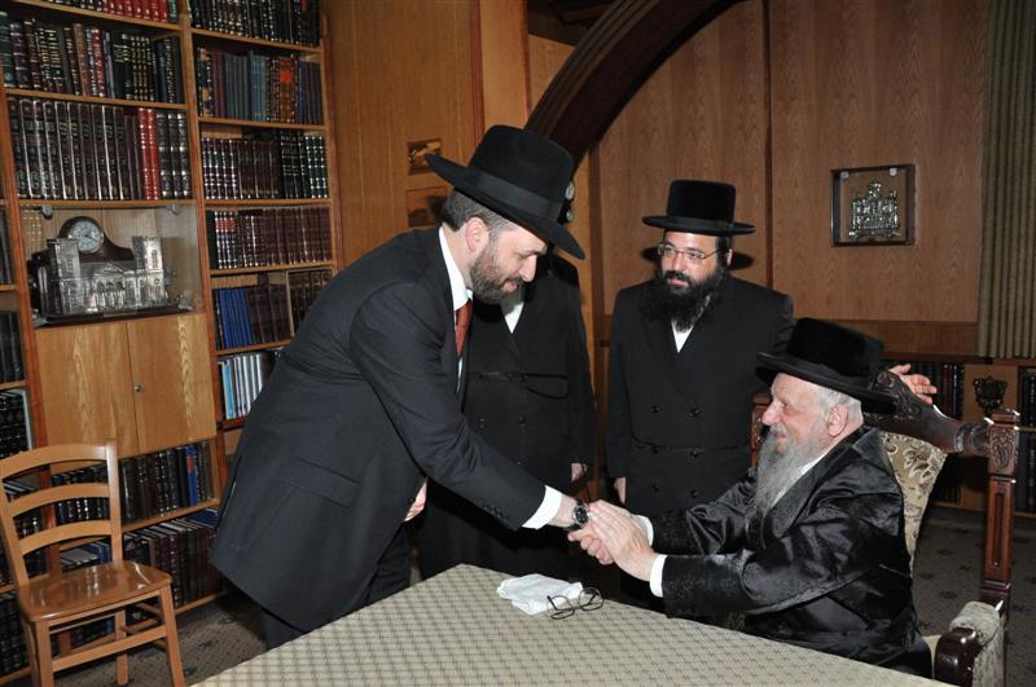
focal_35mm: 30
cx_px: 518
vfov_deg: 43.5
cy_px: 344
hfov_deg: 62.0
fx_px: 862
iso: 800
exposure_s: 1/200
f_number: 5
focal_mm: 20
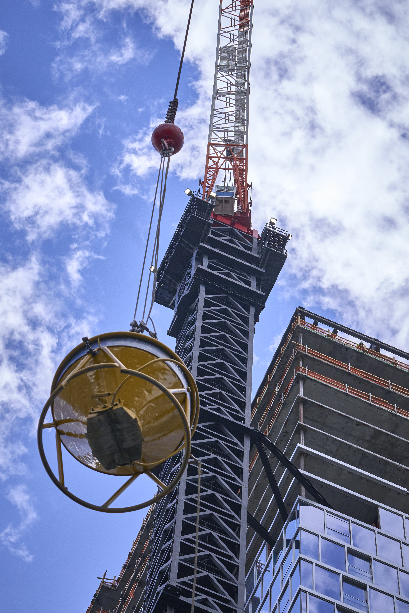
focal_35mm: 147
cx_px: 204
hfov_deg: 9.3
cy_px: 306
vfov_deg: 14.0
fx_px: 2505
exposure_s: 1/4000
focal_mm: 98
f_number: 6.3
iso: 800
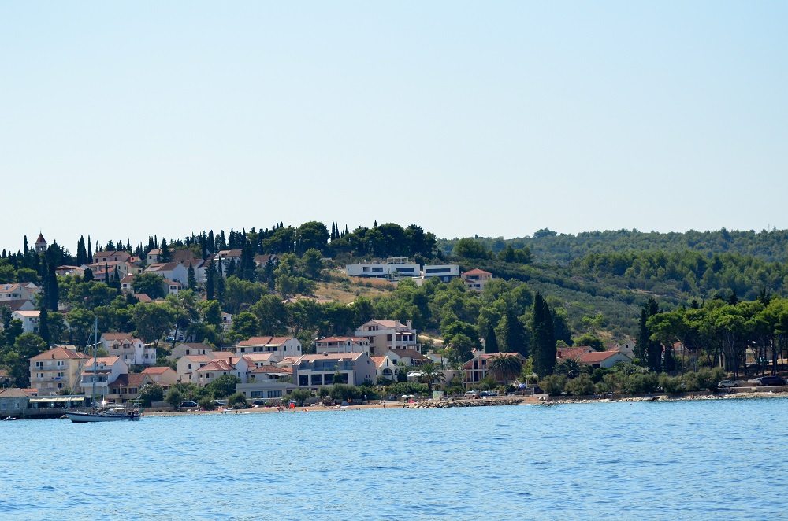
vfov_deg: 13.0
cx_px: 394
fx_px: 2293
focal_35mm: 105
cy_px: 260
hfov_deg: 19.5
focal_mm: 70
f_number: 4.5
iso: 800
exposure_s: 1/8000
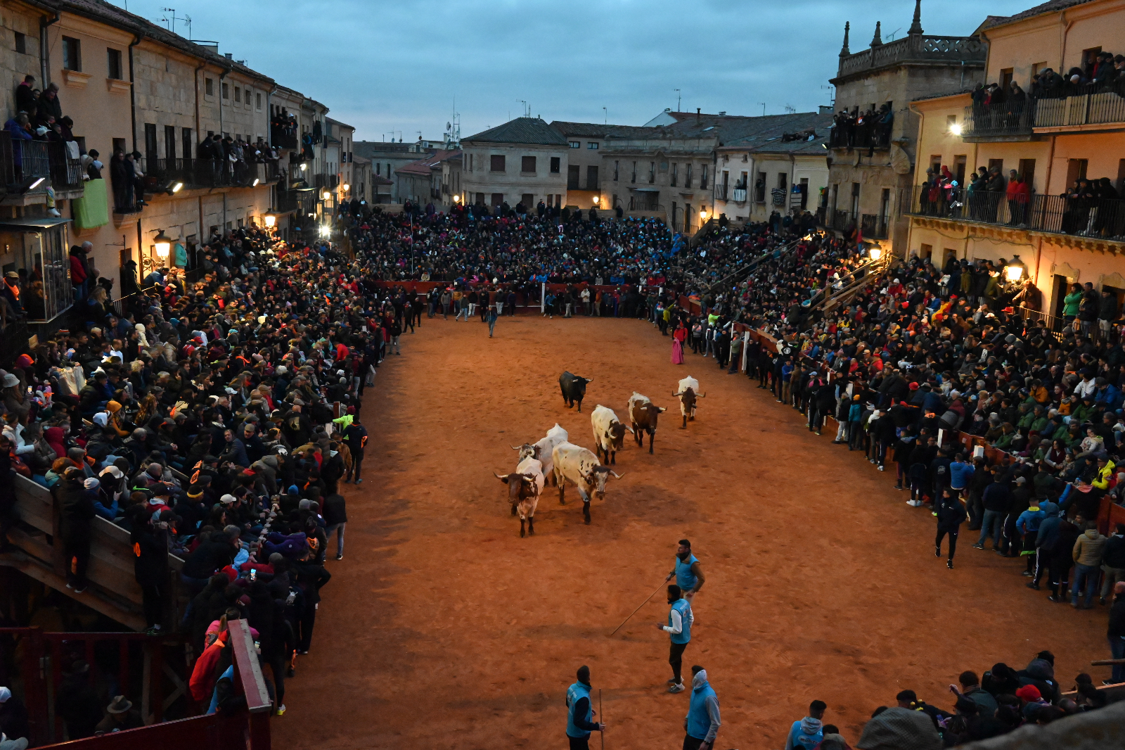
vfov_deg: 38.9
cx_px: 562
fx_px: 1062
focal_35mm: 34
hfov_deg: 55.8
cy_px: 375
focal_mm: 34
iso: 12800
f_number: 6.3
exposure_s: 1/400
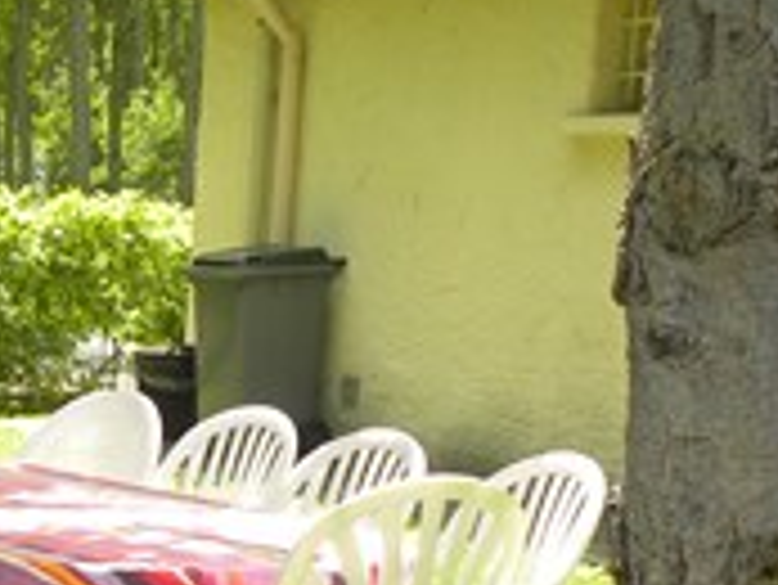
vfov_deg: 11.4
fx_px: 2879
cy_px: 666
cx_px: -351
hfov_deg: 14.5
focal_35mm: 128
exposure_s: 1/160
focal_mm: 6.6
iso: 64
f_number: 4
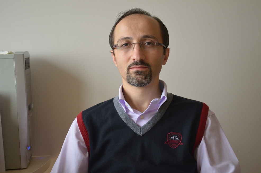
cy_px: 86
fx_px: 488
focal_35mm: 68
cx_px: 130
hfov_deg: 29.9
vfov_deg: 20.1
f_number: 5.3
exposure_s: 1/30
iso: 800
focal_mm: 45
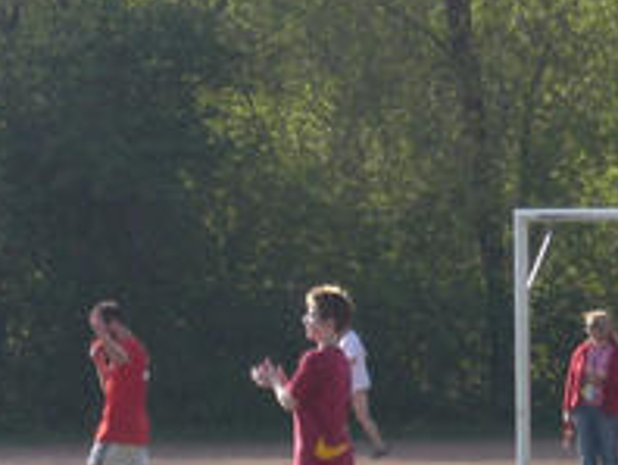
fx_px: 6578
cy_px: 256
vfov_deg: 4.0
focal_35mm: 368
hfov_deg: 5.4
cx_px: 705
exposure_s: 1/200
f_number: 5.4
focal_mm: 18.9
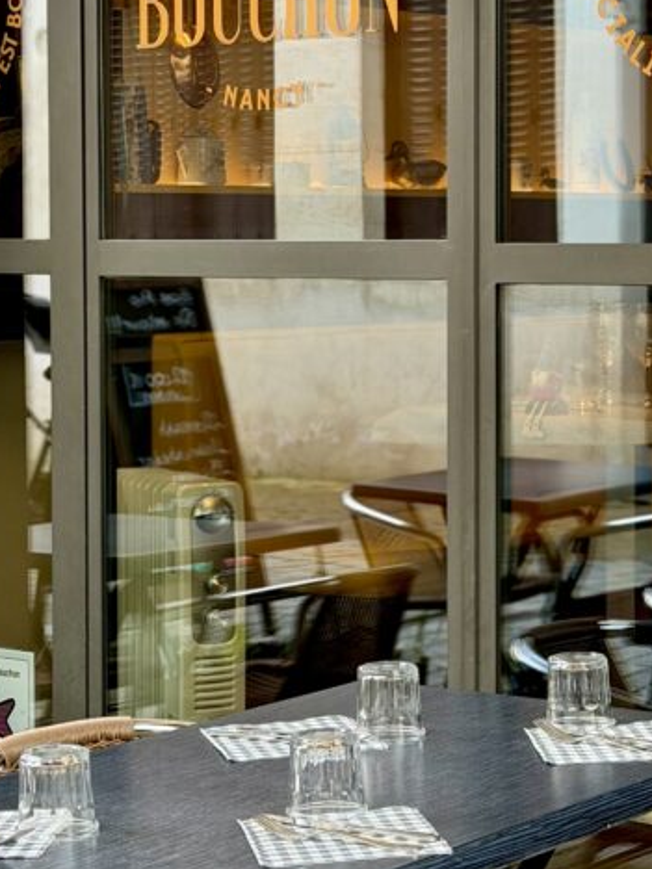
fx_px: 2637
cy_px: 357
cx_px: 422
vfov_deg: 18.7
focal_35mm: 105
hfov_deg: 14.1
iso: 50
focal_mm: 6.76
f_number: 1.78
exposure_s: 1/180
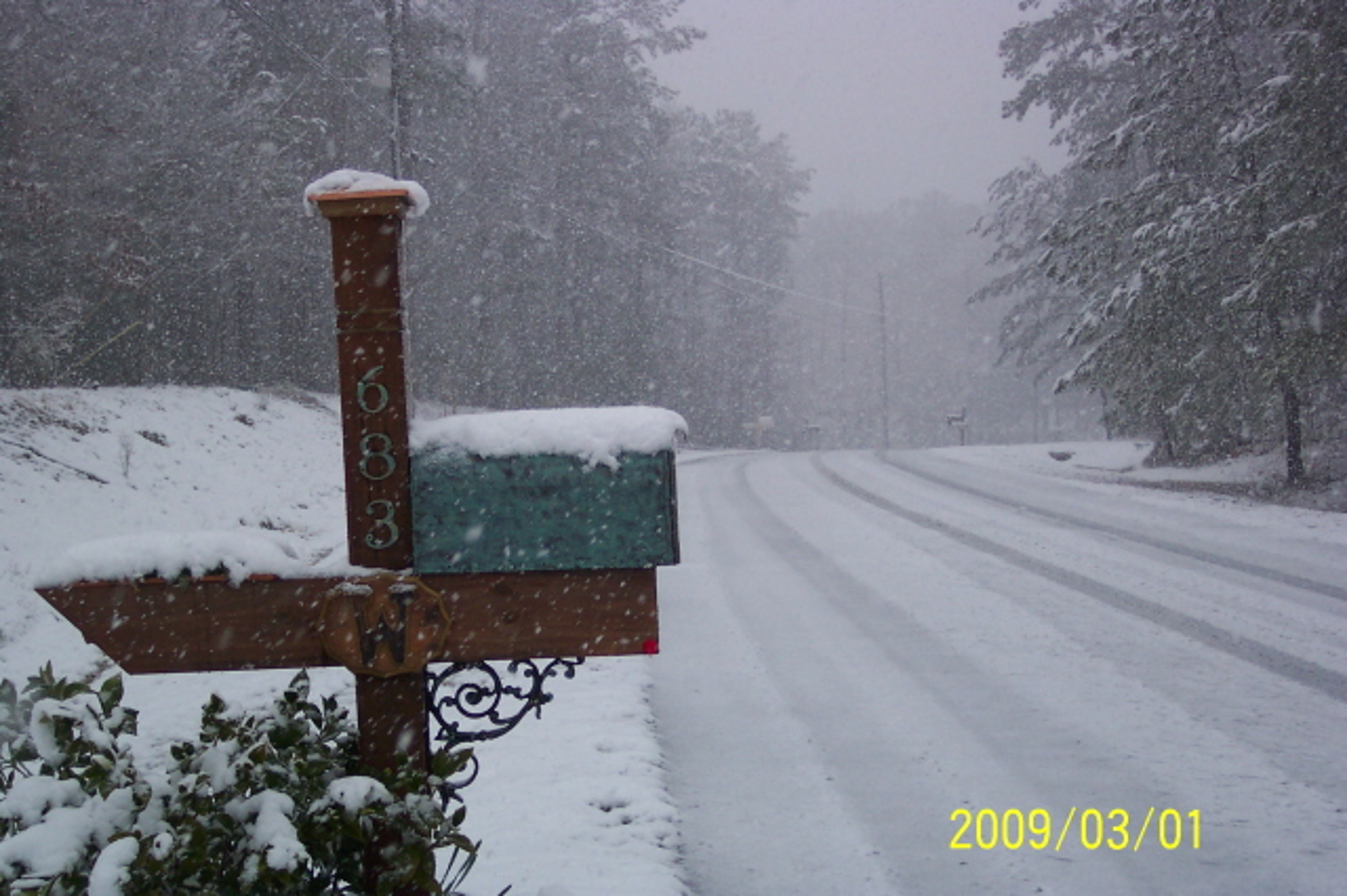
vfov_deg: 26.5
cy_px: 448
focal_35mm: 51
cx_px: 674
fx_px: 1907
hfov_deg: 38.9
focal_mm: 10.7
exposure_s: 1/500
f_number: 3.4
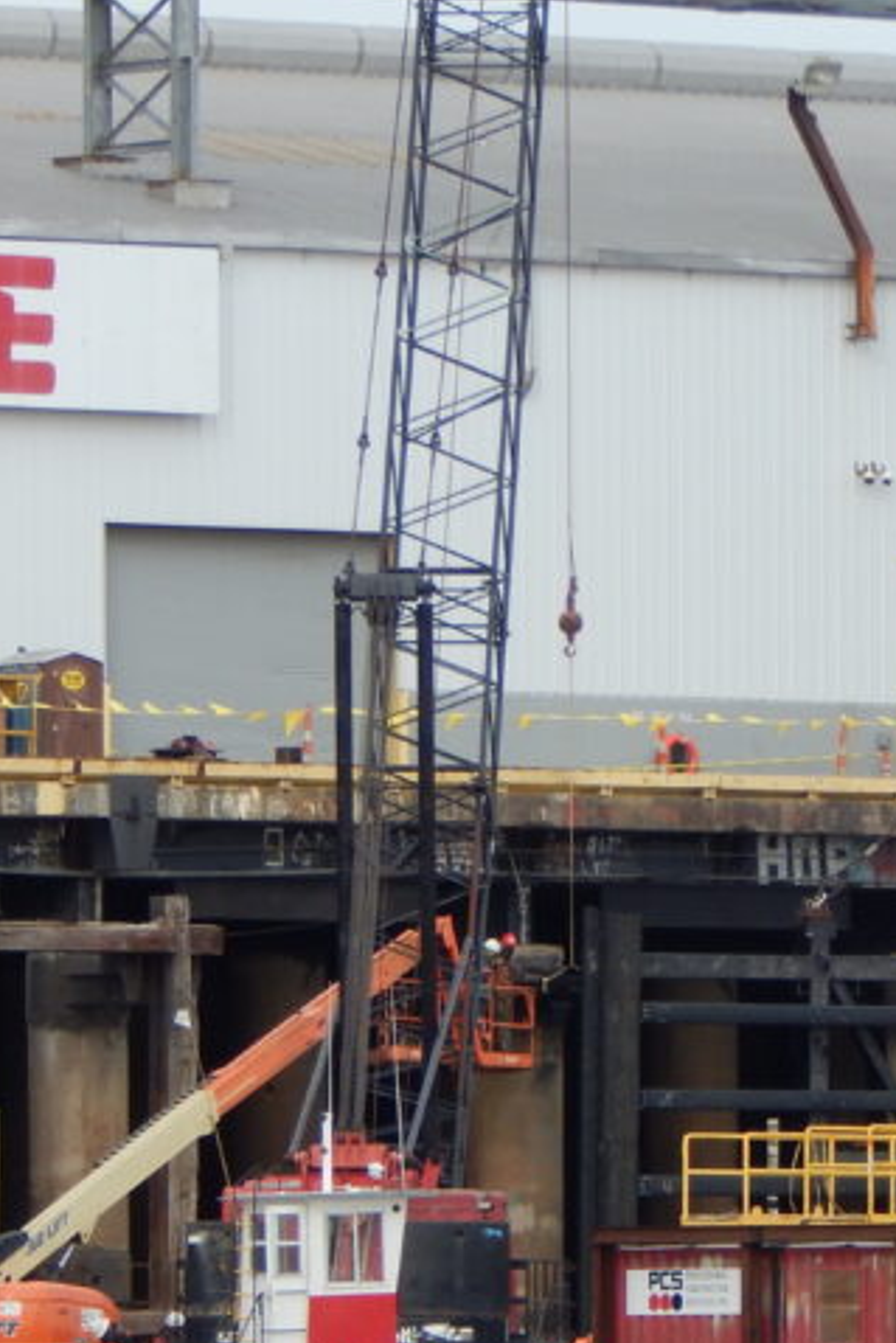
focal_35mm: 517
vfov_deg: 4.0
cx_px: 1205
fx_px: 19286
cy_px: 1068
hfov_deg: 2.7
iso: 140
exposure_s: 1/250
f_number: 5.6
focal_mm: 41.7
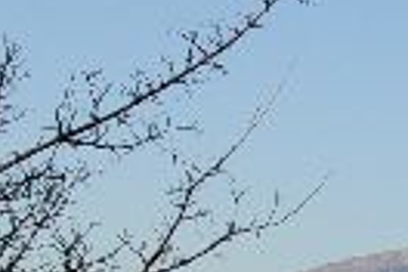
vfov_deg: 4.6
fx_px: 3389
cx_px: 921
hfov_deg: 6.6
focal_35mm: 299
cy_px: 406
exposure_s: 1/200
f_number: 9
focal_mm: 33
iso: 200
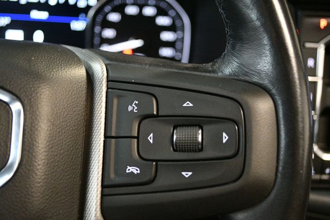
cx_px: 165
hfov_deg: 41.1
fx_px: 440
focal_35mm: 48
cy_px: 110
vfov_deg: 28.0
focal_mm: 32
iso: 6400
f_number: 4.8
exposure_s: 1/60
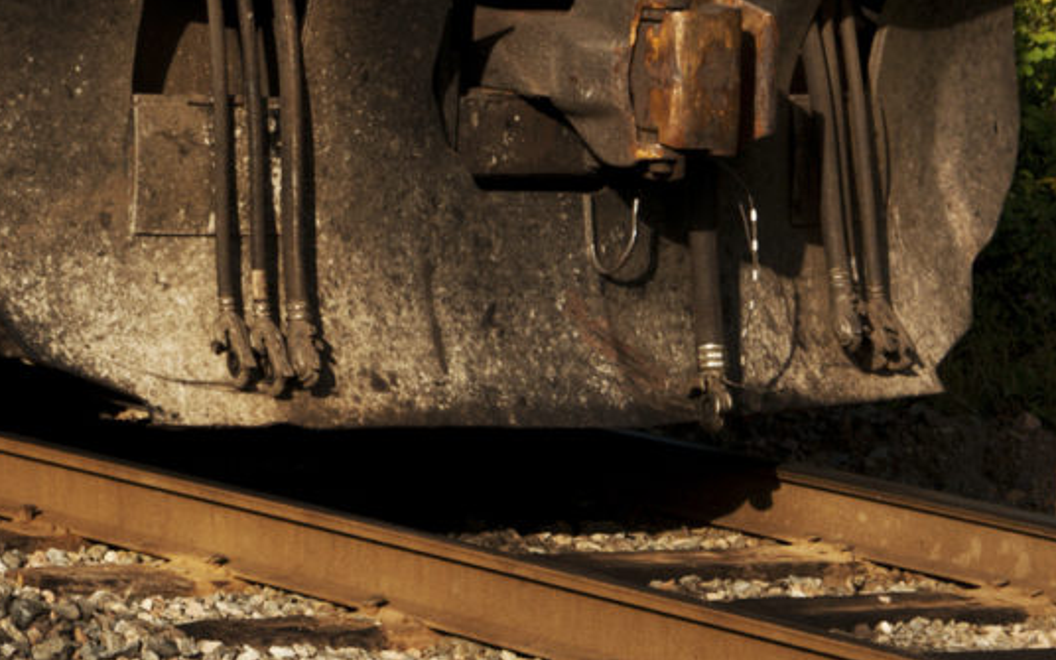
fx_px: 5208
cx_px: -674
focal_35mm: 181
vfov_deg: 7.0
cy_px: -615
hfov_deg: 11.0
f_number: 6.3
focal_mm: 31
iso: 200
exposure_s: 1/160
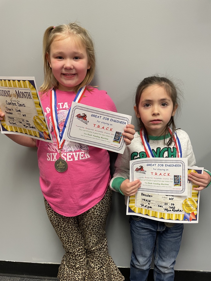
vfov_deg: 67.3
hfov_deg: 53.1
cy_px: 140
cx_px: 106
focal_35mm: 26
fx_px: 211
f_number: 1.6
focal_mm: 4.2
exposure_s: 1/60
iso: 100
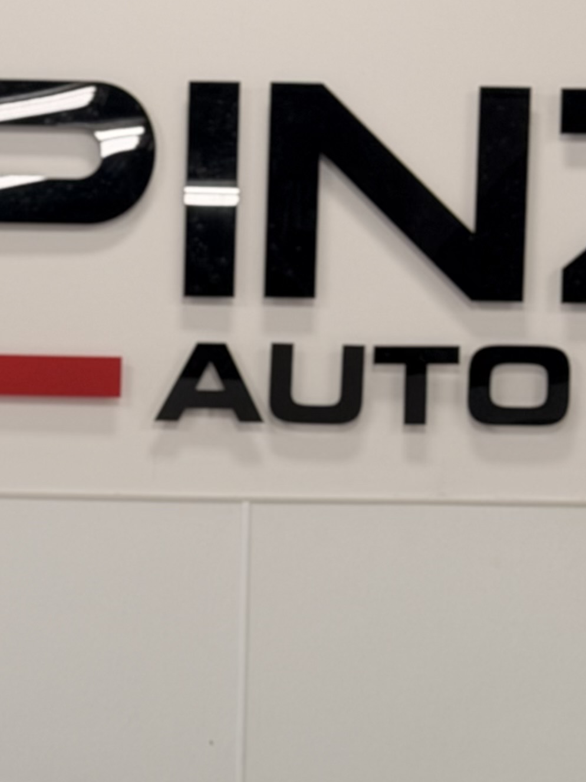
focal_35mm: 146
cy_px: 1010
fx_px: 3296
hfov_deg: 10.0
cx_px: -137
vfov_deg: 13.1
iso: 50
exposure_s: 1/144
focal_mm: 6.76
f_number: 1.78
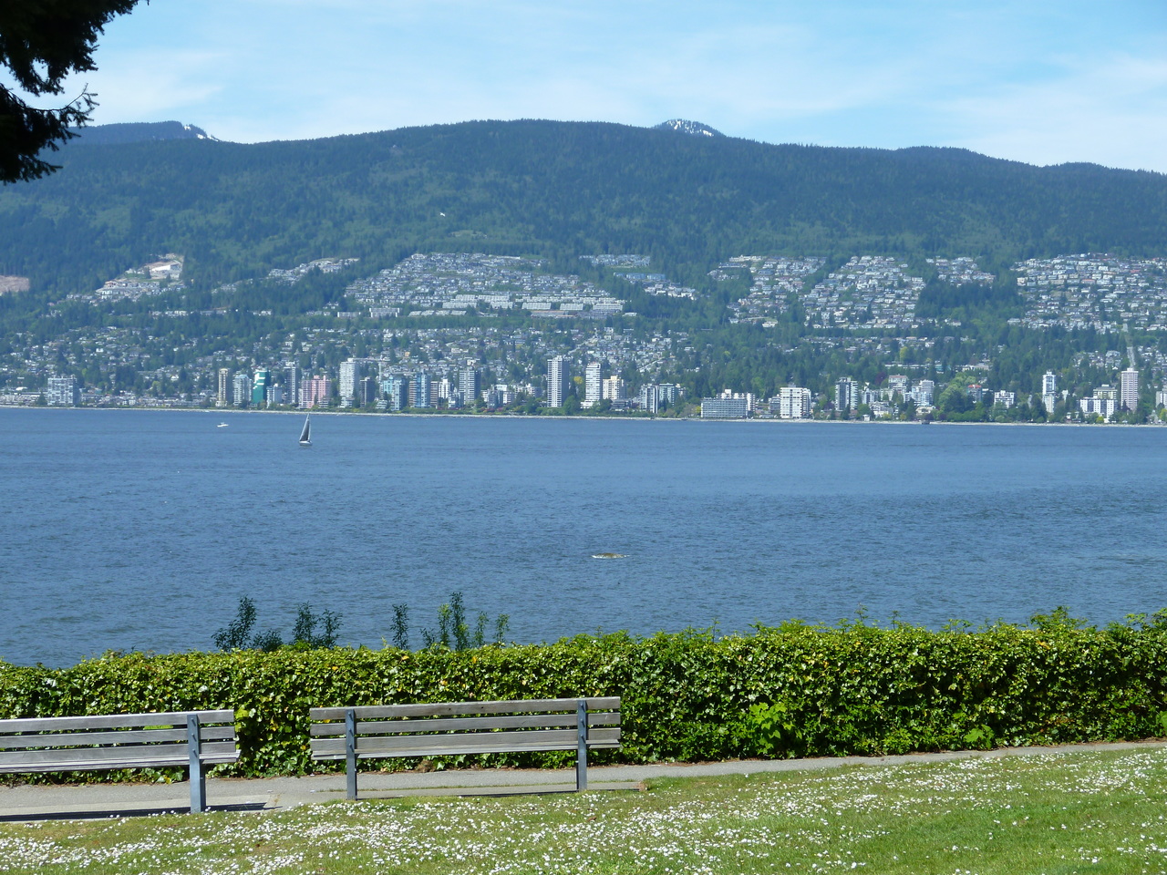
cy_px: 438
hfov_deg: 27.4
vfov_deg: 20.7
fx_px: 2394
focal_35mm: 71
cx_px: 584
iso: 80
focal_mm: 12.7
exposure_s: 1/320
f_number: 4.8
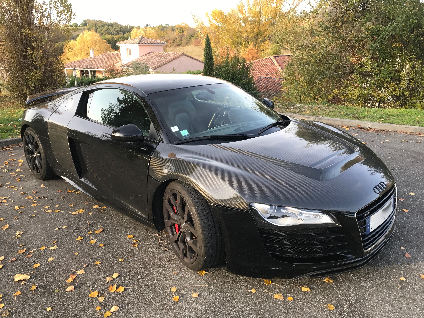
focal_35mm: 28
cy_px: 159
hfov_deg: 63.4
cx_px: 212
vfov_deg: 49.7
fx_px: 343
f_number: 1.8
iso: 20
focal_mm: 3.99
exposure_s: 1/118
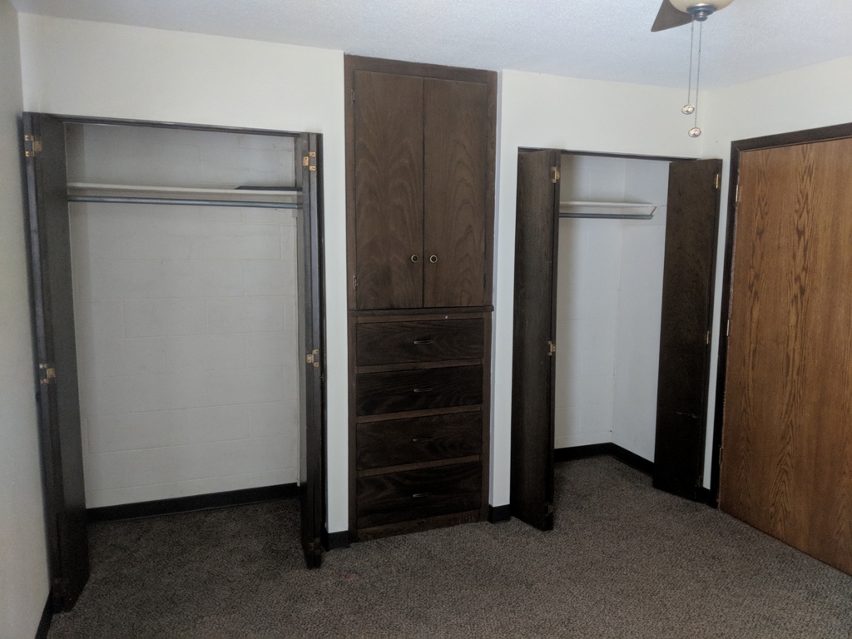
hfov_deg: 65.3
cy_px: 320
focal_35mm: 27
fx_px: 665
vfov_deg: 51.4
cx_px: 426
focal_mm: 4.44
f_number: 1.8
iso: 522
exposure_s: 1/30
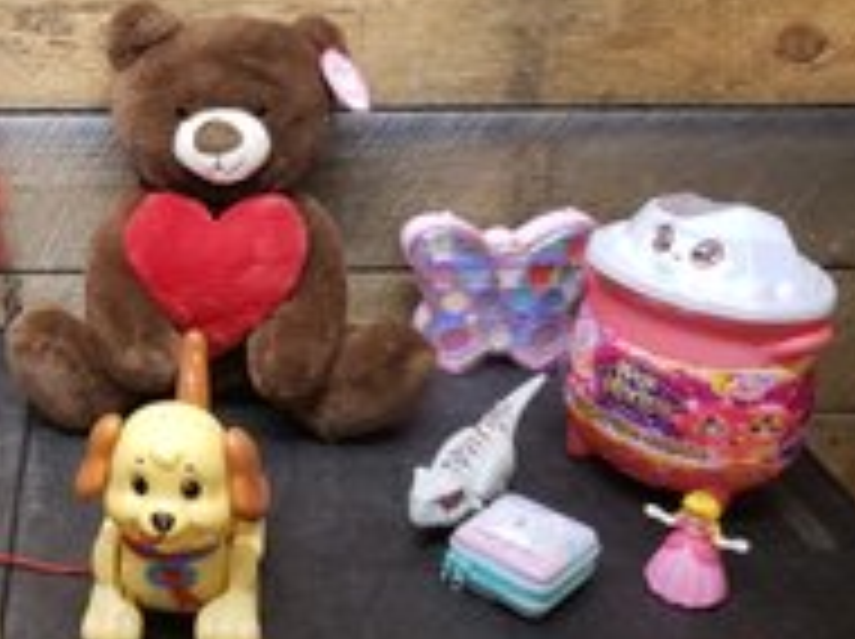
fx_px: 1159
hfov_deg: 38.2
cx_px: 115
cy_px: 376
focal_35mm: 47
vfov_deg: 30.7
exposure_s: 1/60
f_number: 1.5
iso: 250
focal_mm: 4.3
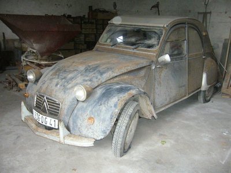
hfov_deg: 52.6
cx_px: 116
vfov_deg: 40.7
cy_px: 86
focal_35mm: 35
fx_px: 234
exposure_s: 1/30
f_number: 2.8
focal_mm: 5.8
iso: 320
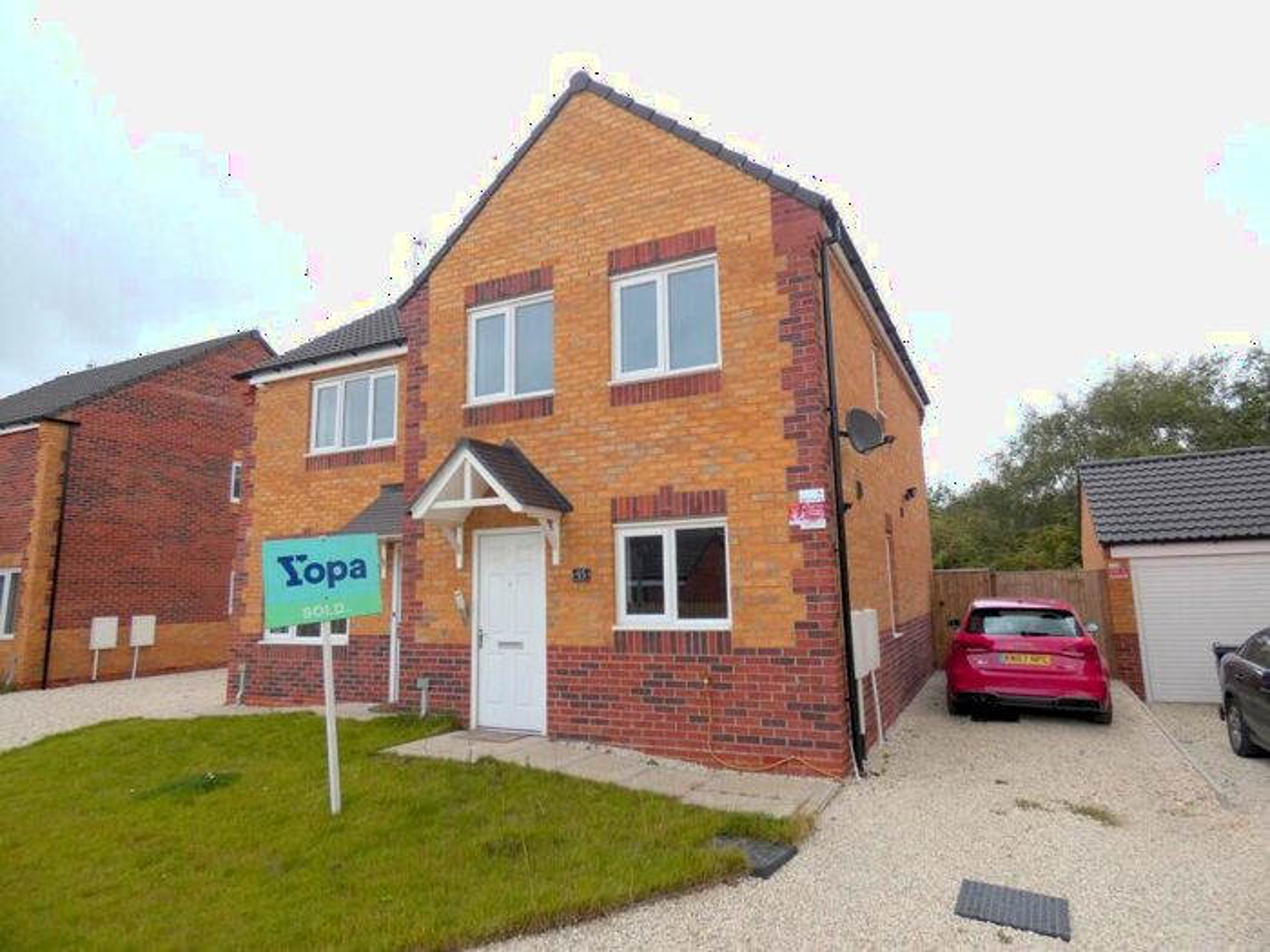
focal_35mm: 20
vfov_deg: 66.0
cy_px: 476
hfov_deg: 81.7
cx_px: 635
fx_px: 734
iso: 80
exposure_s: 1/400
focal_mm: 3.6
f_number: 2.8
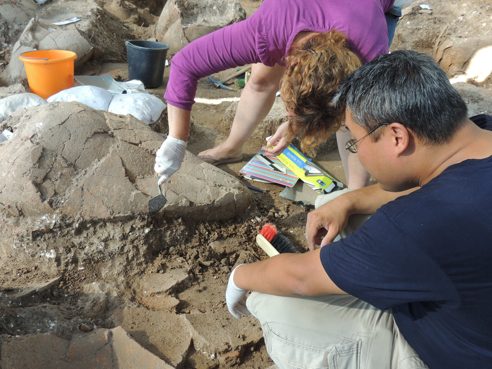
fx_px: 497
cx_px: 246
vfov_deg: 40.7
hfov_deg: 52.6
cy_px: 184
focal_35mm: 35
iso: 100
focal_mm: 6.2
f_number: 3.3
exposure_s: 1/60
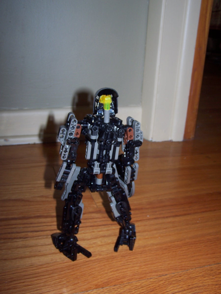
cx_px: 110
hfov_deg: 37.7
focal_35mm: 38
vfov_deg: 49.0
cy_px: 147
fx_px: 323
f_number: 2.8
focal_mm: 6.3
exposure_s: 1/60
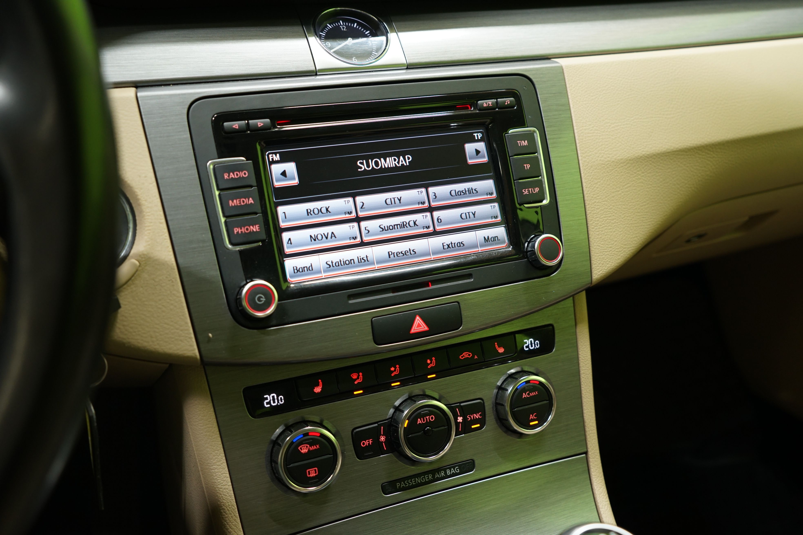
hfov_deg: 54.4
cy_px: 268
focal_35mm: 35
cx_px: 402
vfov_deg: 37.9
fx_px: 781
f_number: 4.5
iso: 800
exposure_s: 1/20
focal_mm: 35
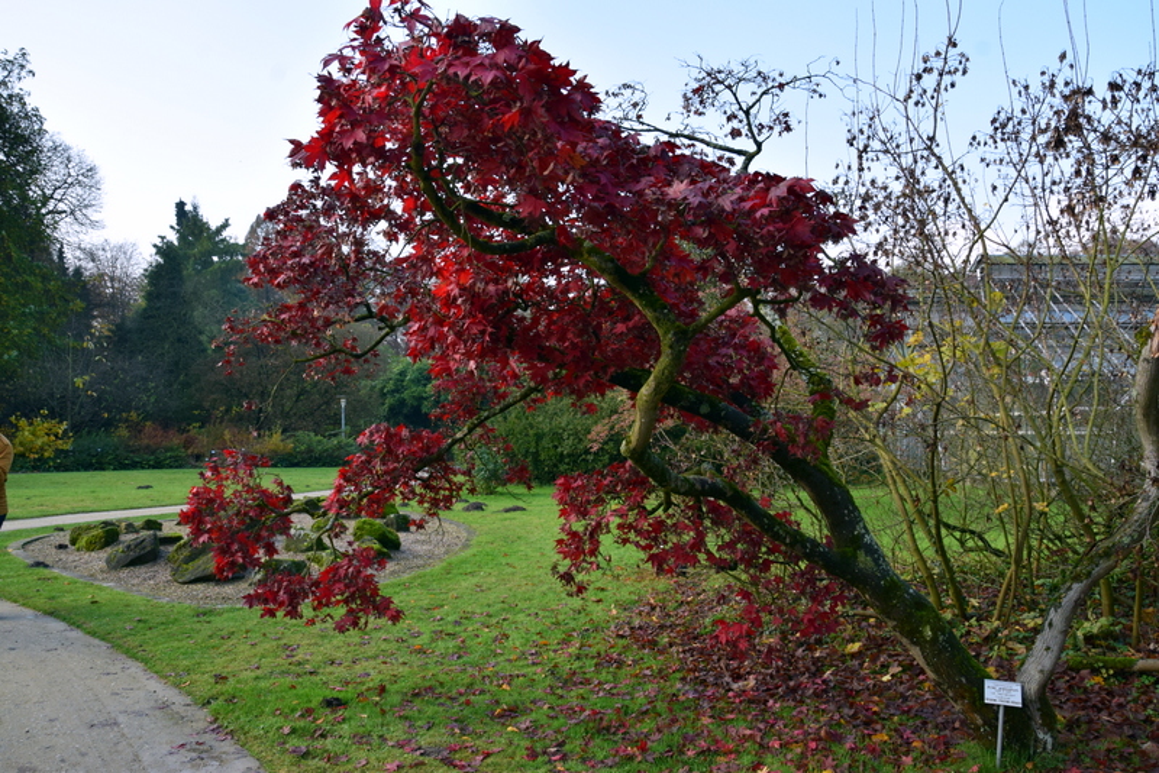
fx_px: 870
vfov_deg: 48.0
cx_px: 580
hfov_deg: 67.4
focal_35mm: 27
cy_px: 386
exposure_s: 1/200
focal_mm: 18
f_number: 10
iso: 400
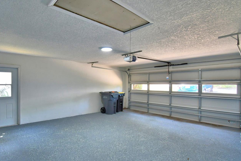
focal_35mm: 19
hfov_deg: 86.6
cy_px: 85
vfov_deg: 64.5
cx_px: 108
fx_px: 127
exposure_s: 1/50
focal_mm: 10
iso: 400
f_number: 4.5
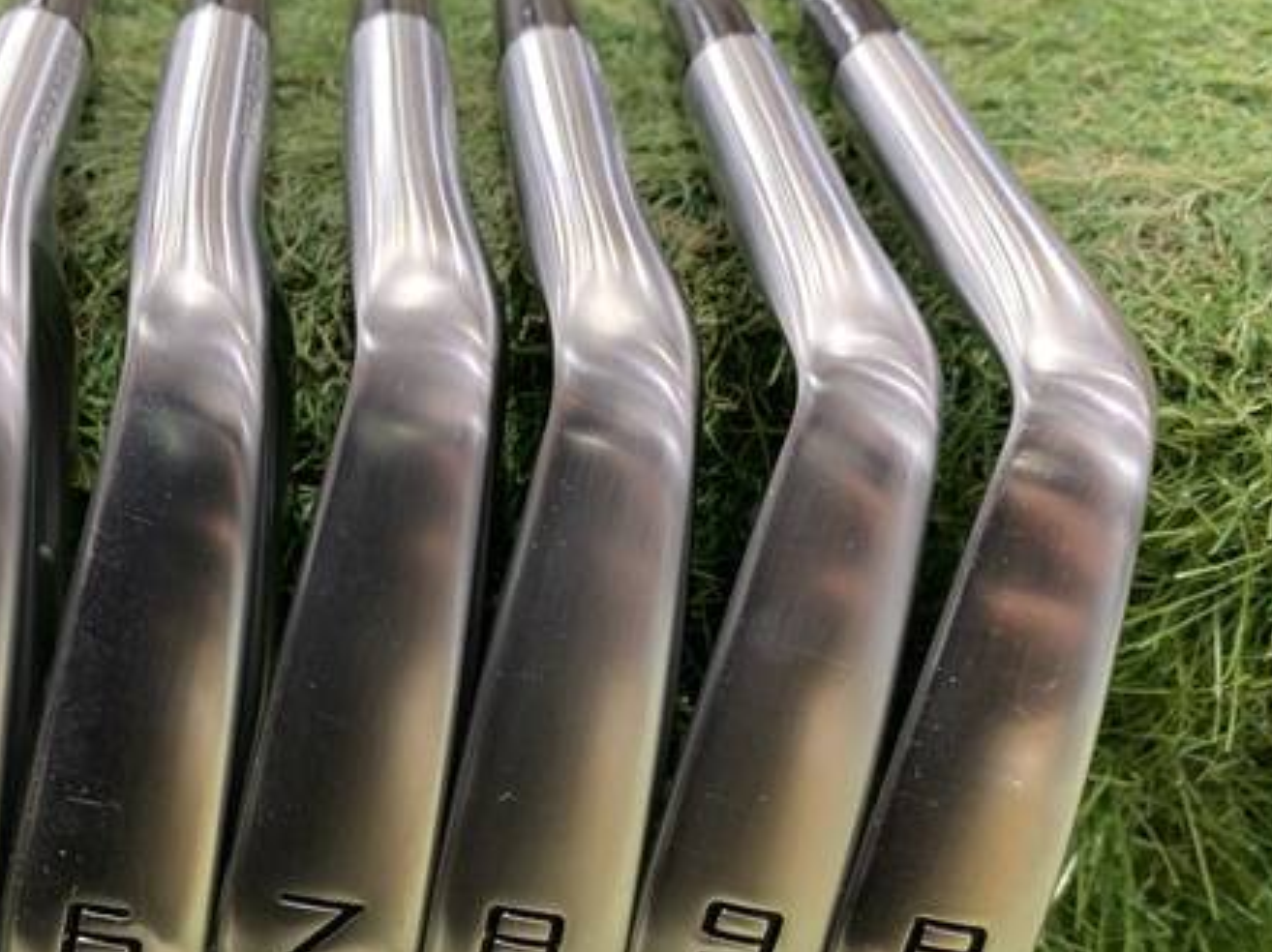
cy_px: 549
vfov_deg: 37.6
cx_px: 427
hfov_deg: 48.2
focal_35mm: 38
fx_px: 1396
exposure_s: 1/40
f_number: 1.8
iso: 250
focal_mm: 4.25
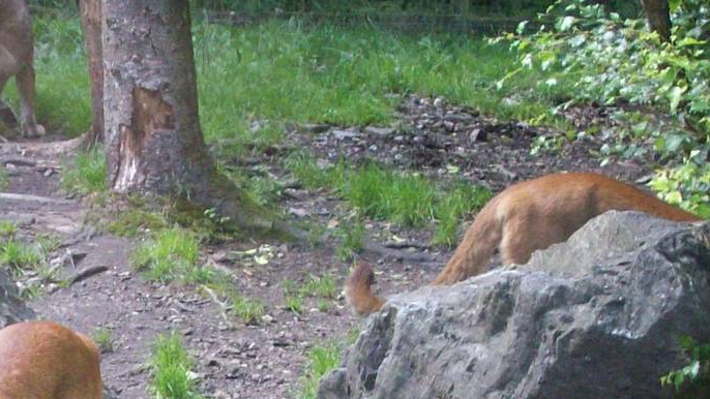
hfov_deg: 12.0
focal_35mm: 178
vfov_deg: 6.8
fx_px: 3351
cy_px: 421
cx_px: -12
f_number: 3.8
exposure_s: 1/194
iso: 231
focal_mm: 11.6
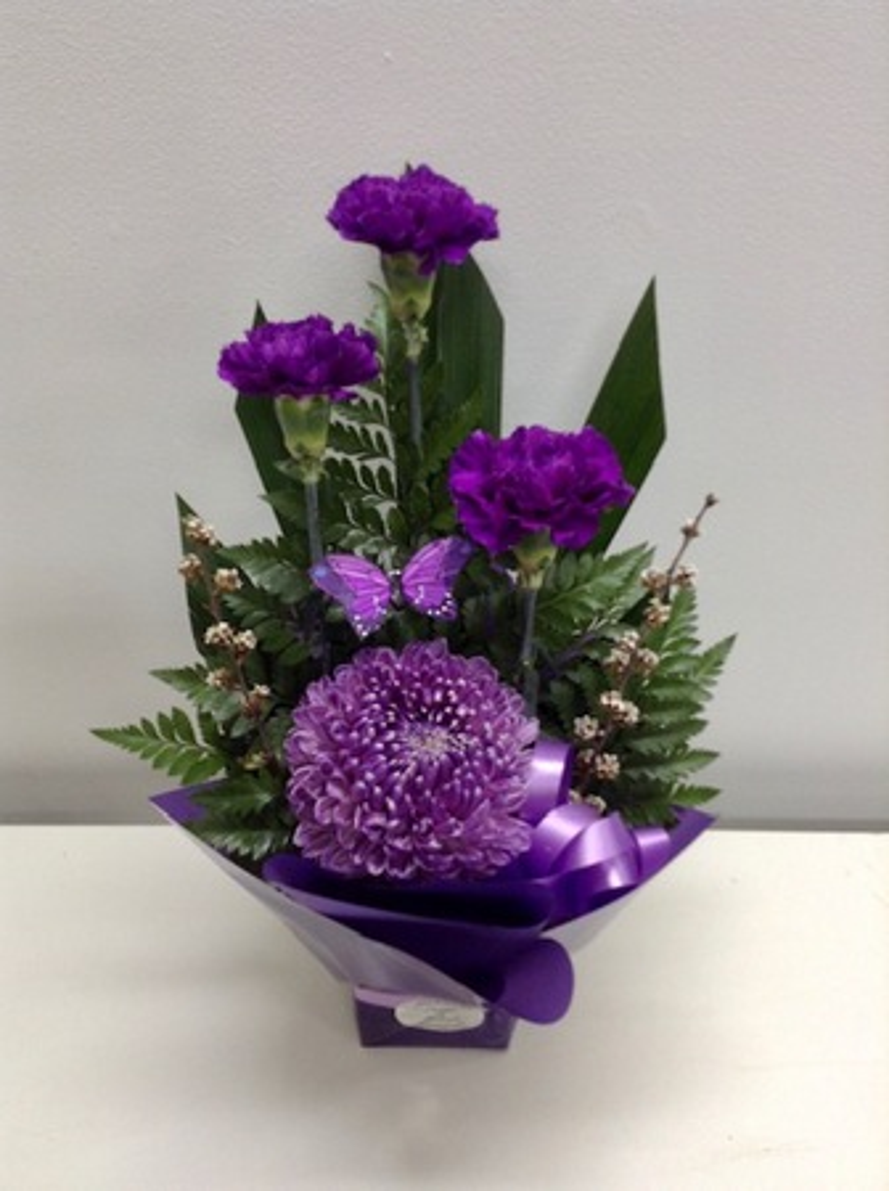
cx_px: 444
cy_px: 596
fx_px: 1133
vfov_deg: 55.4
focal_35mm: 33
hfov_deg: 42.8
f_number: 2.4
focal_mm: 3.3
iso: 40
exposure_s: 1/25
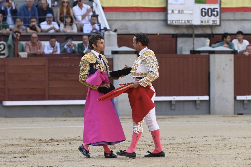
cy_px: 84
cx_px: 126
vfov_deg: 4.7
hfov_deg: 7.1
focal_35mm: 292
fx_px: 2035
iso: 400
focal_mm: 195
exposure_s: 1/500
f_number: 4.5
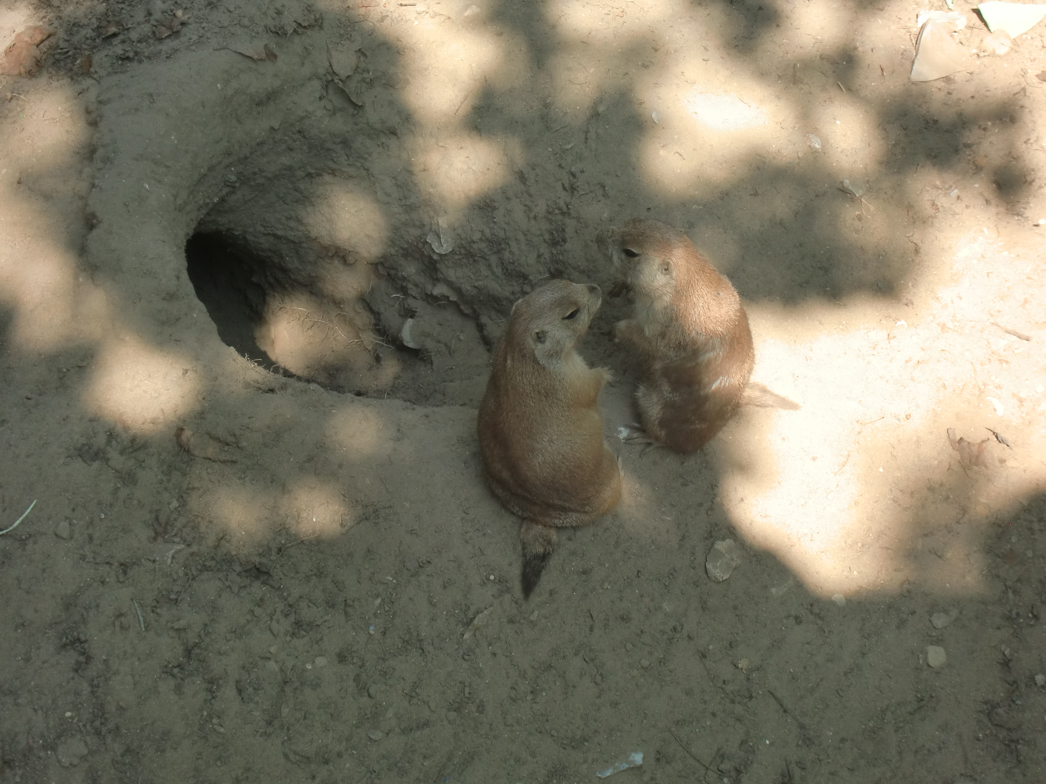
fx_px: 3143
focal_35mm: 104
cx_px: 523
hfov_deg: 18.9
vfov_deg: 14.2
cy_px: 392
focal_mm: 18.6
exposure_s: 1/100
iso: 64
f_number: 5.9
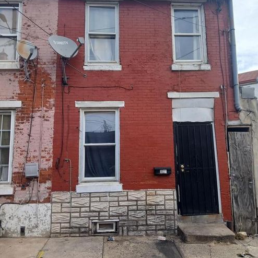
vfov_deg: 52.5
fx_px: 261
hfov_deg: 52.5
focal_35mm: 31
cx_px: 130
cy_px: 120
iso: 20
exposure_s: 1/195
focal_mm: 3.98
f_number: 1.8
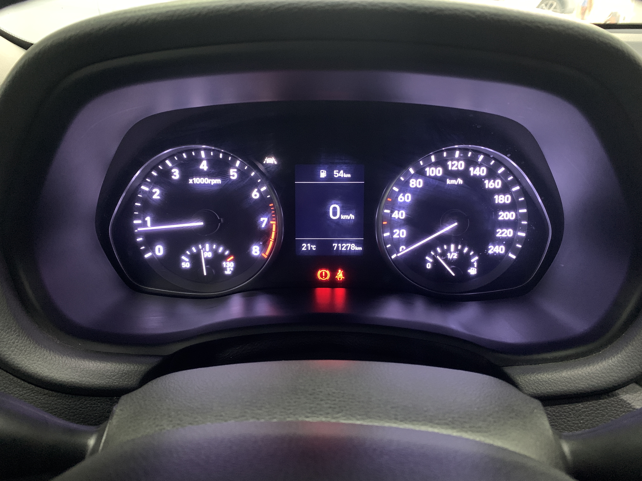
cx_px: 321
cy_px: 240
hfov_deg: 67.3
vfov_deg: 53.1
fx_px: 482
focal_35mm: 26
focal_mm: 4.25
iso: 640
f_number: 1.8
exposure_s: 1/20
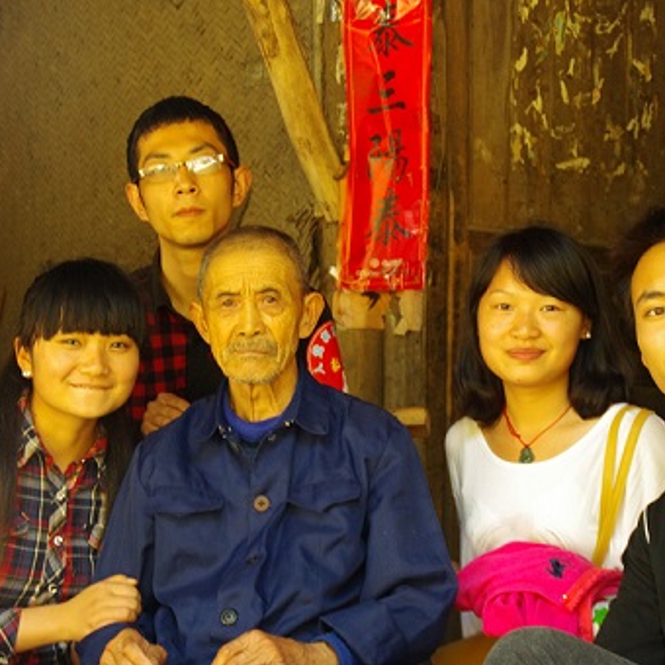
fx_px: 2021
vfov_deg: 18.7
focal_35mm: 93
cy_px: 332
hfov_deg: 18.7
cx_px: 309
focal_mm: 48
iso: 1600
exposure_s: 1/125
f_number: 5.6
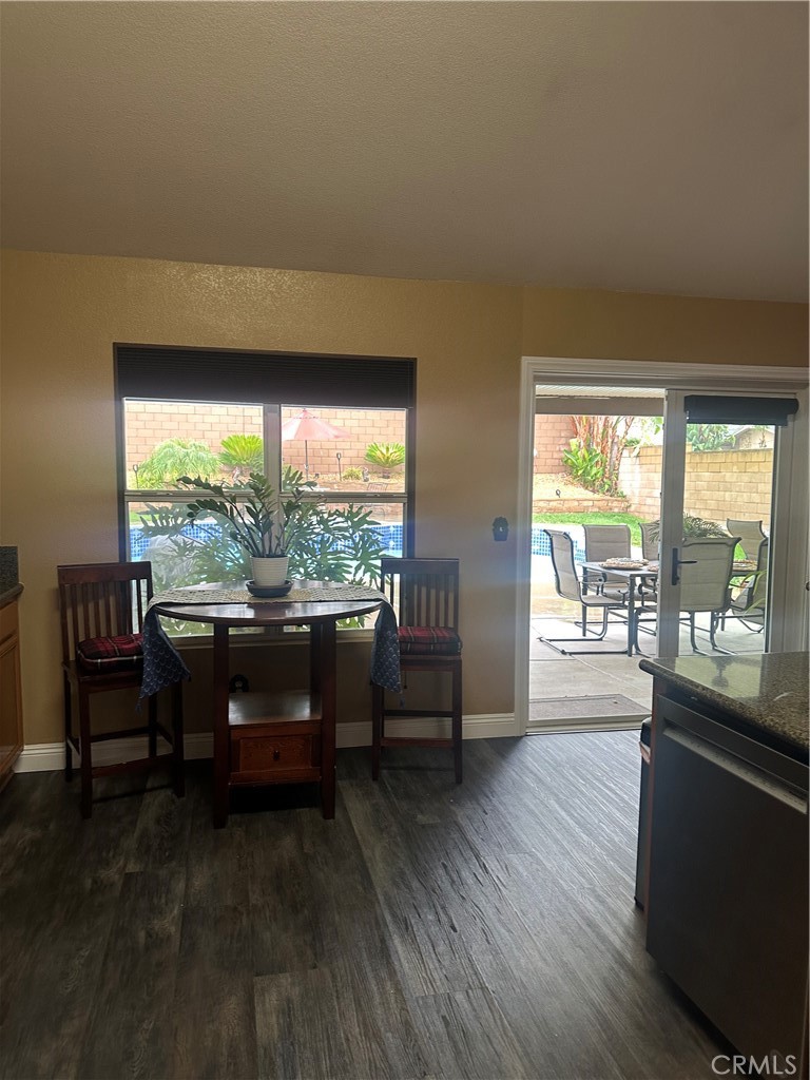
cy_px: 540
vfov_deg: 71.6
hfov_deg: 56.8
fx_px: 749
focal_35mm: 24
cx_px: 405
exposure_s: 1/60
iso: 200
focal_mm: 6.86
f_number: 1.78
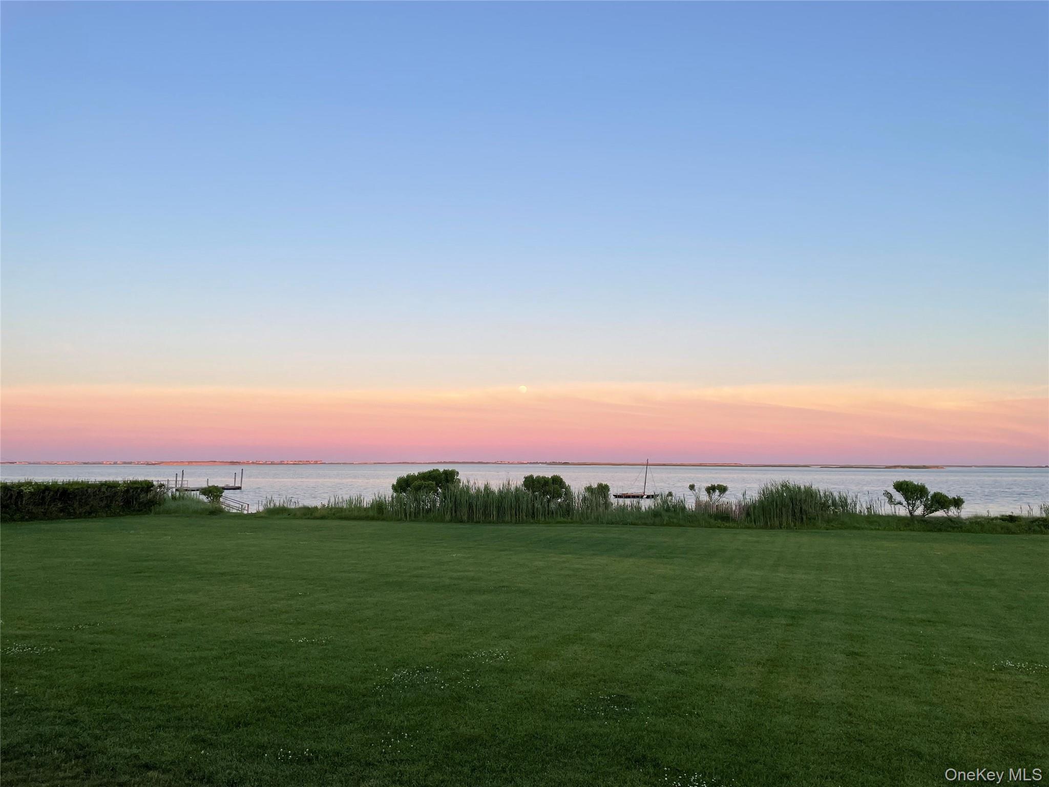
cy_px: 394
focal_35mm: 26
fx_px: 788
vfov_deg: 53.1
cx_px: 524
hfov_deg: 67.3
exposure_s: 1/392
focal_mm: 4.2
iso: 32
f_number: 1.6
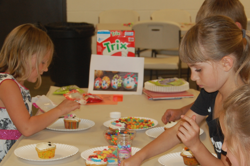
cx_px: 127
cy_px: 130
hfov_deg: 21.7
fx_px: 652
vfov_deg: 14.5
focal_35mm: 94
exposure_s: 1/60
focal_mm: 38
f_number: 5
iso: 400
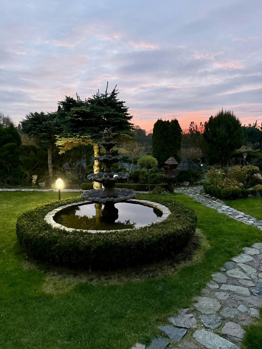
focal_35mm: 24
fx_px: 242
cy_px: 174
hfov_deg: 56.8
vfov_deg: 71.6
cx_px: 131
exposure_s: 1/40
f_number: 1.78
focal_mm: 6.76
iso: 1000
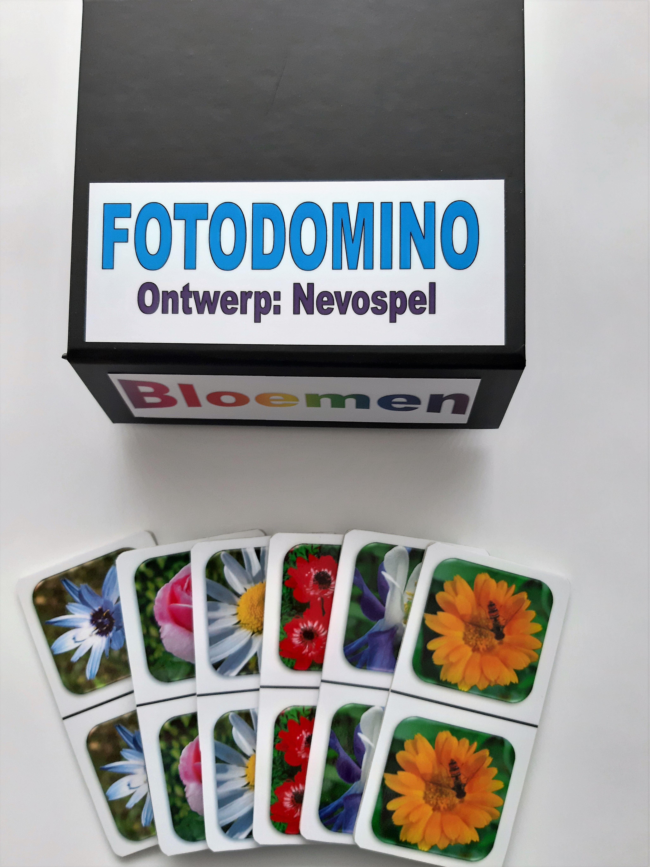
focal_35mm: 27
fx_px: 676
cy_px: 434
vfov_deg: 65.3
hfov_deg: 51.3
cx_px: 325
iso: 200
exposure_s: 1/50
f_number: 1.7
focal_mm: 3.93
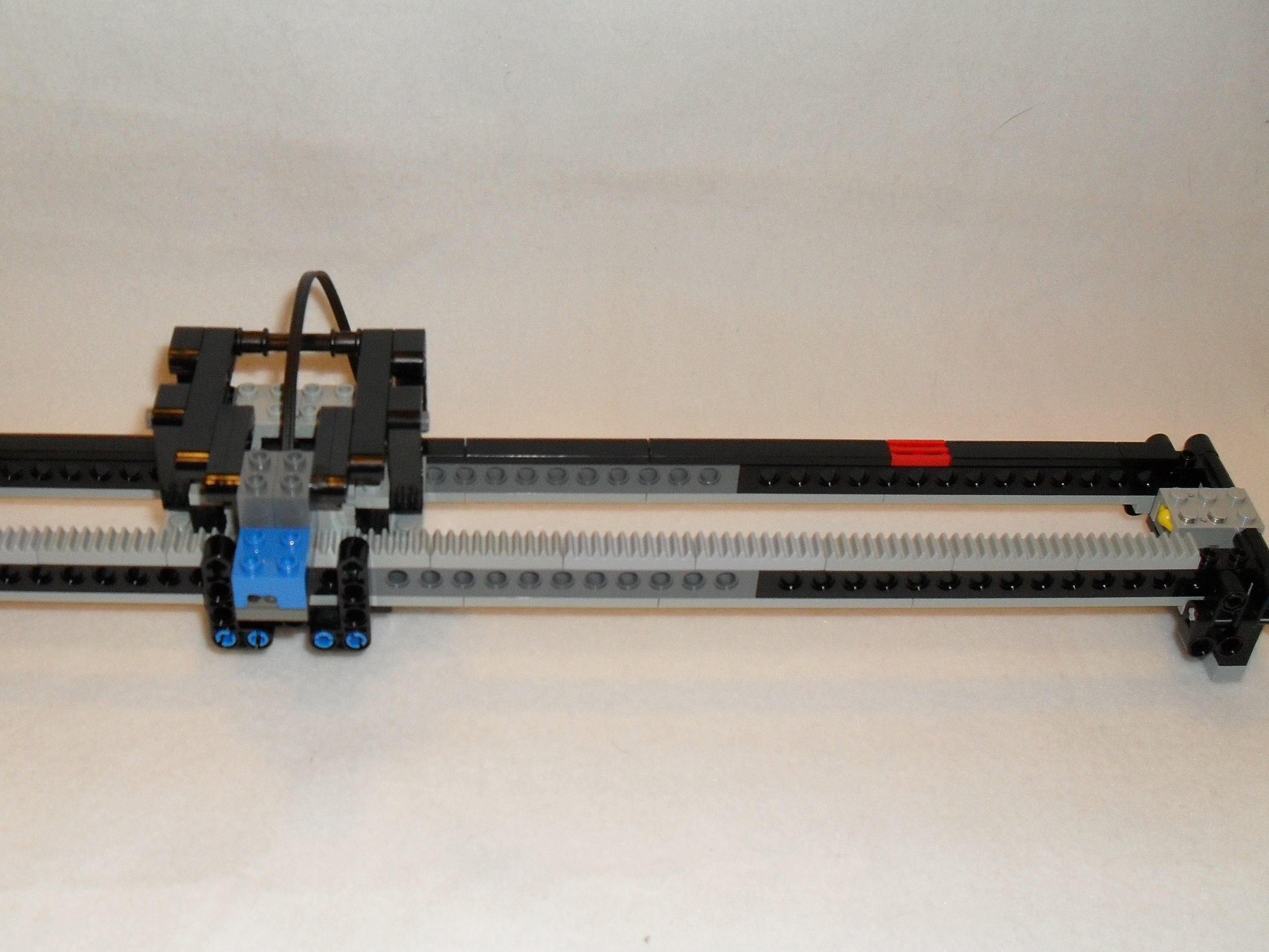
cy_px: 504
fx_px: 1576
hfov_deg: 43.7
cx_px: 532
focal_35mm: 43
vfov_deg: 33.6
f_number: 3.2
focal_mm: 6.3
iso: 200
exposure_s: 1/45
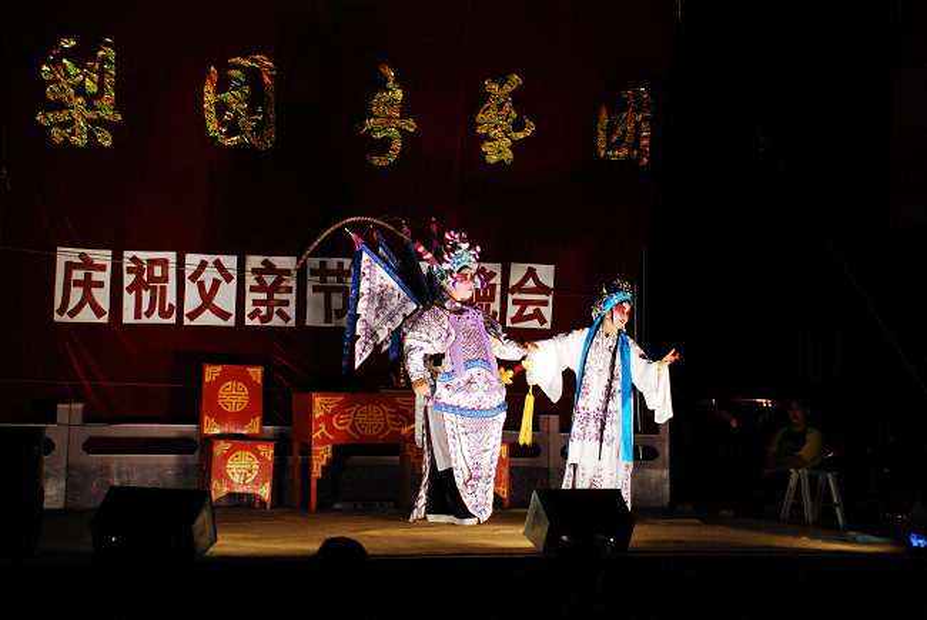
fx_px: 1547
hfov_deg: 33.4
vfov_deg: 22.7
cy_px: 310
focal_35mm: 60
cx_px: 464
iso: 400
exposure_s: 1/25
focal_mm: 40
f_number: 5
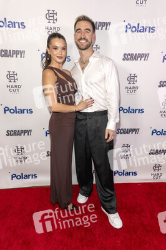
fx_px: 166
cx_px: 83
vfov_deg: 73.8
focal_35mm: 24
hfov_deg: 53.1
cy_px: 125
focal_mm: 24
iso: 800
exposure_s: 1/200
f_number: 5
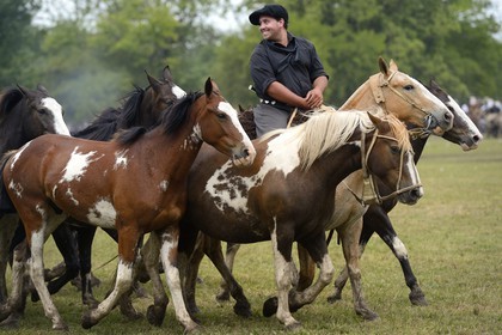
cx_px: 251
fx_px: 2580
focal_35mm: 185
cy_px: 168
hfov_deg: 11.1
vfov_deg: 7.4
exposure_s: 1/640
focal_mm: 185
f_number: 5
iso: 400
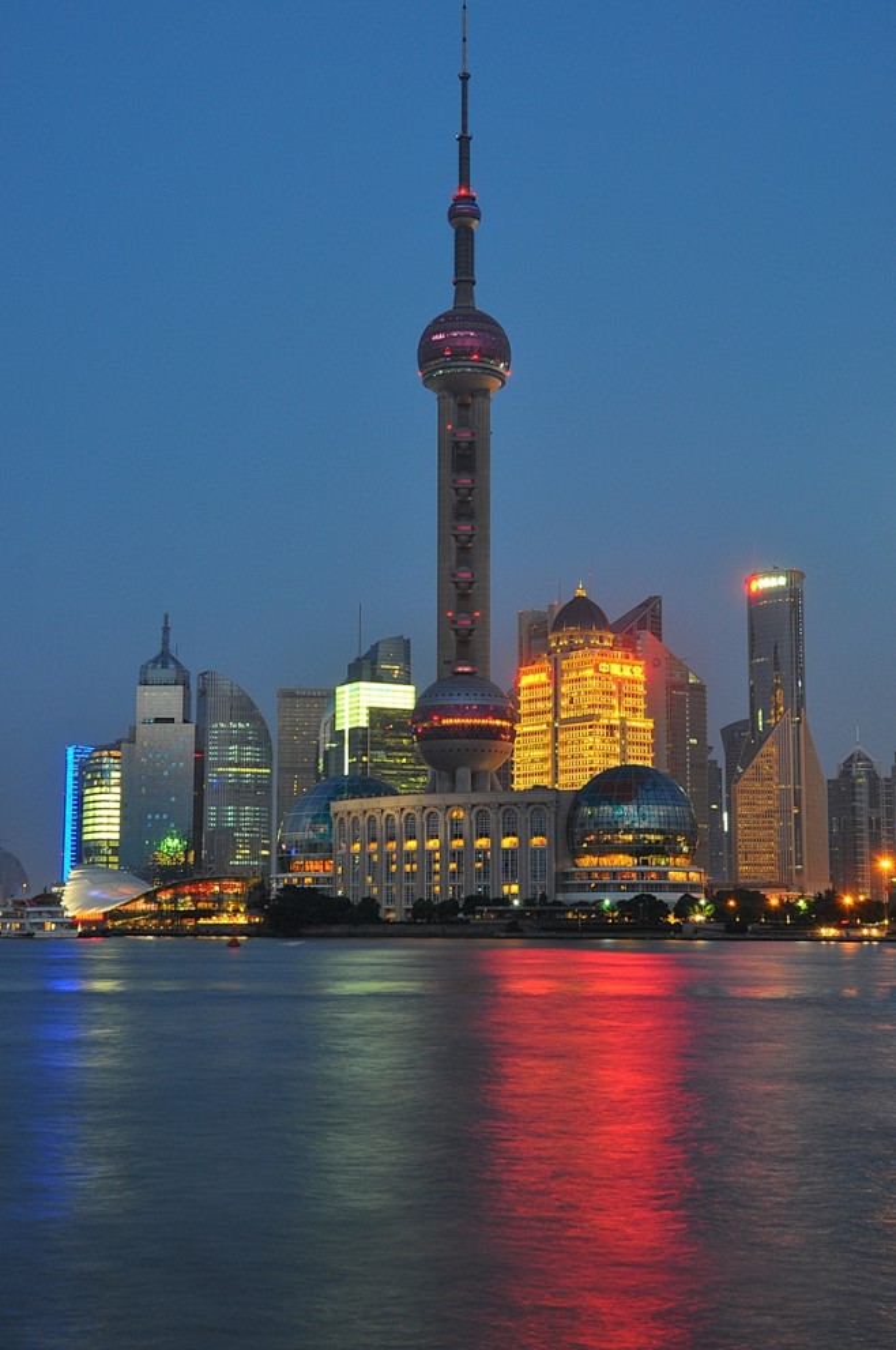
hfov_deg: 28.0
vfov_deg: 41.2
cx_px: 448
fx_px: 1797
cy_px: 675
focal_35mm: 48
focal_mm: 32
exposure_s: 4
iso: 200
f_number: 11
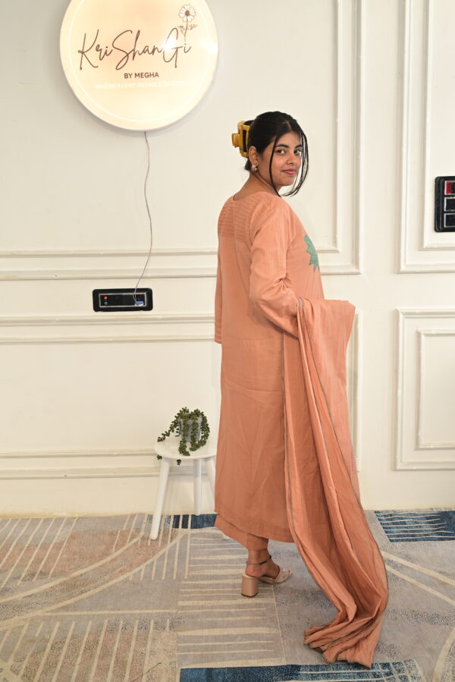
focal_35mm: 38
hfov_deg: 35.1
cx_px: 228
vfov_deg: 50.7
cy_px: 341
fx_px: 720
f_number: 6.3
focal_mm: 38
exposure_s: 1/125
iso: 250
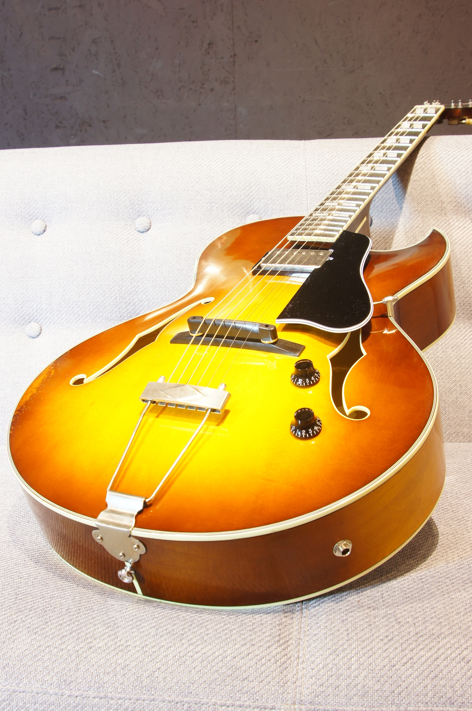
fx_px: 828
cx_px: 236
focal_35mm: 42
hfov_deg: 31.8
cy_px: 356
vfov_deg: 46.4
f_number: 9
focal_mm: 28
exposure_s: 1.3
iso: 100
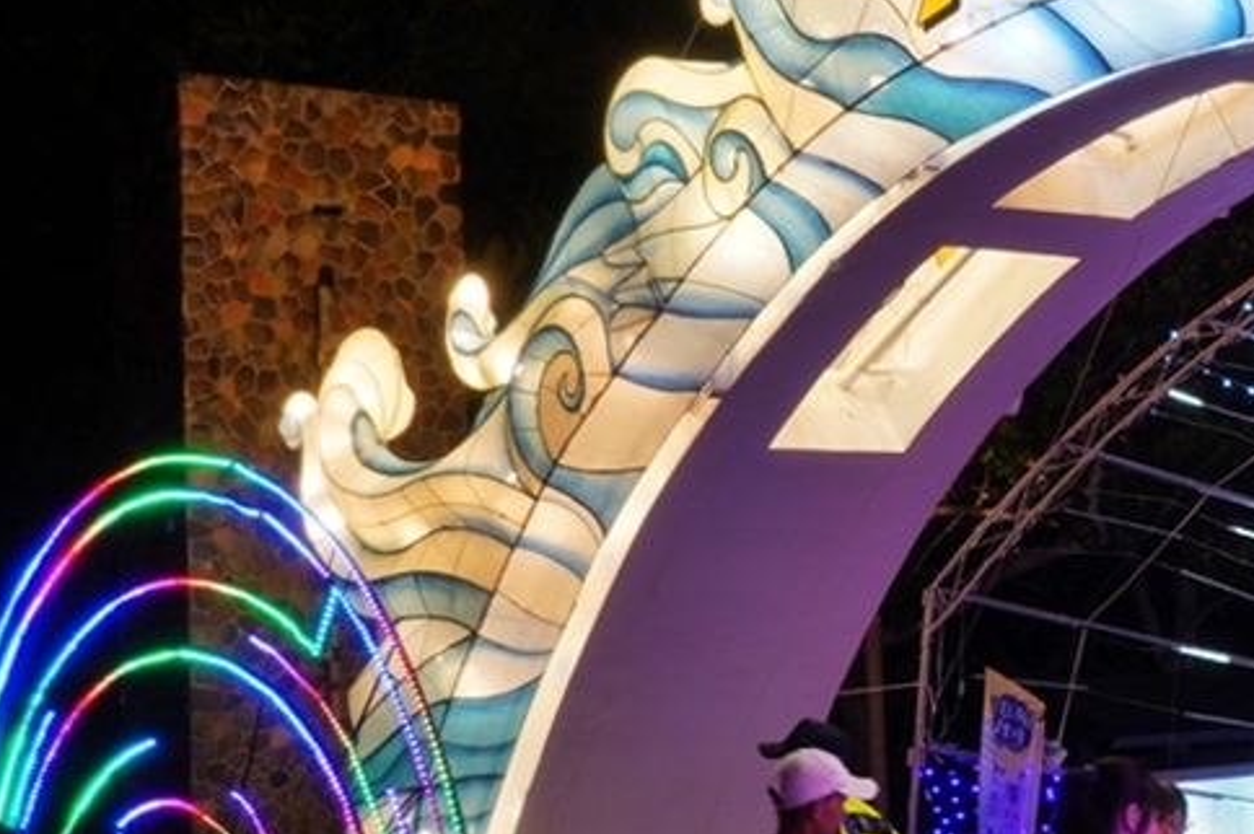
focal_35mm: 82
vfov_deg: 16.6
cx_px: 1441
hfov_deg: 23.0
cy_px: 452
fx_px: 2854
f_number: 4
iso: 400
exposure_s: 1/60
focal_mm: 31
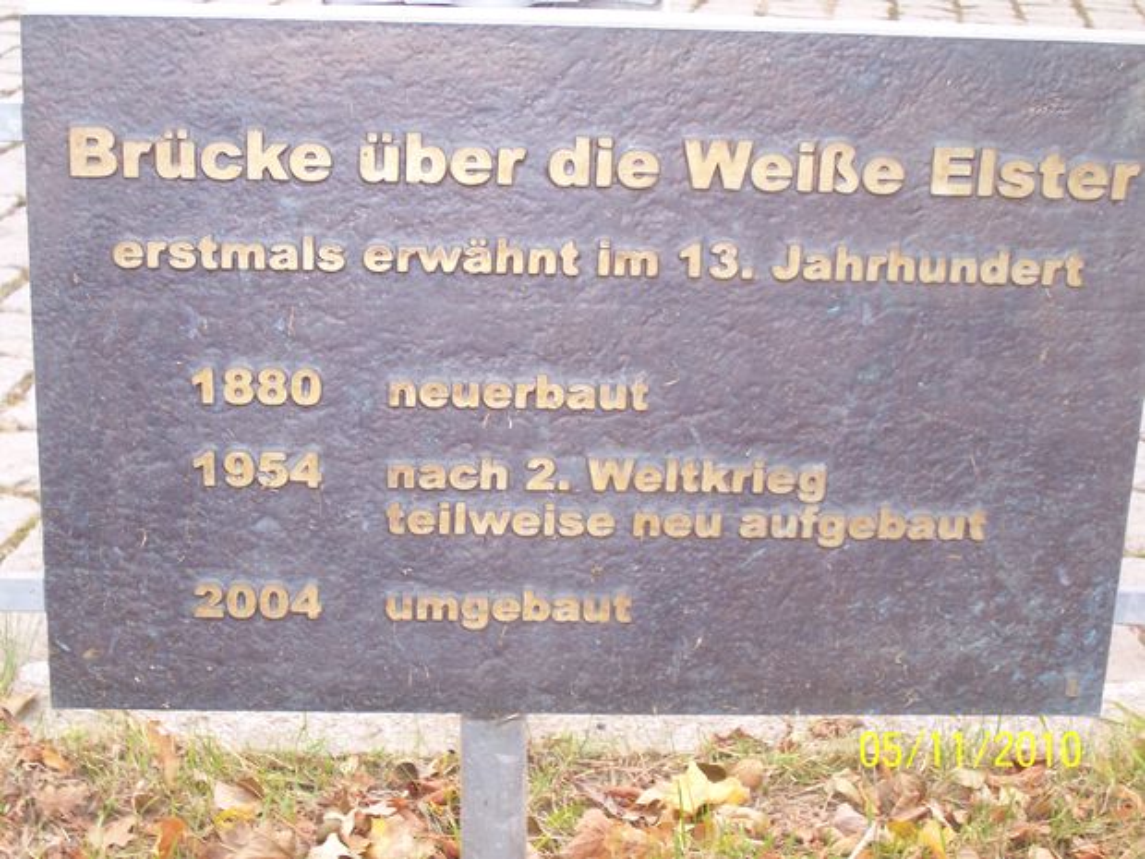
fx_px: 2183
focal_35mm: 66
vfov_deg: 22.3
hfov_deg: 29.4
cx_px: 572
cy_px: 430
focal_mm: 10.8
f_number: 4
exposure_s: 1/90
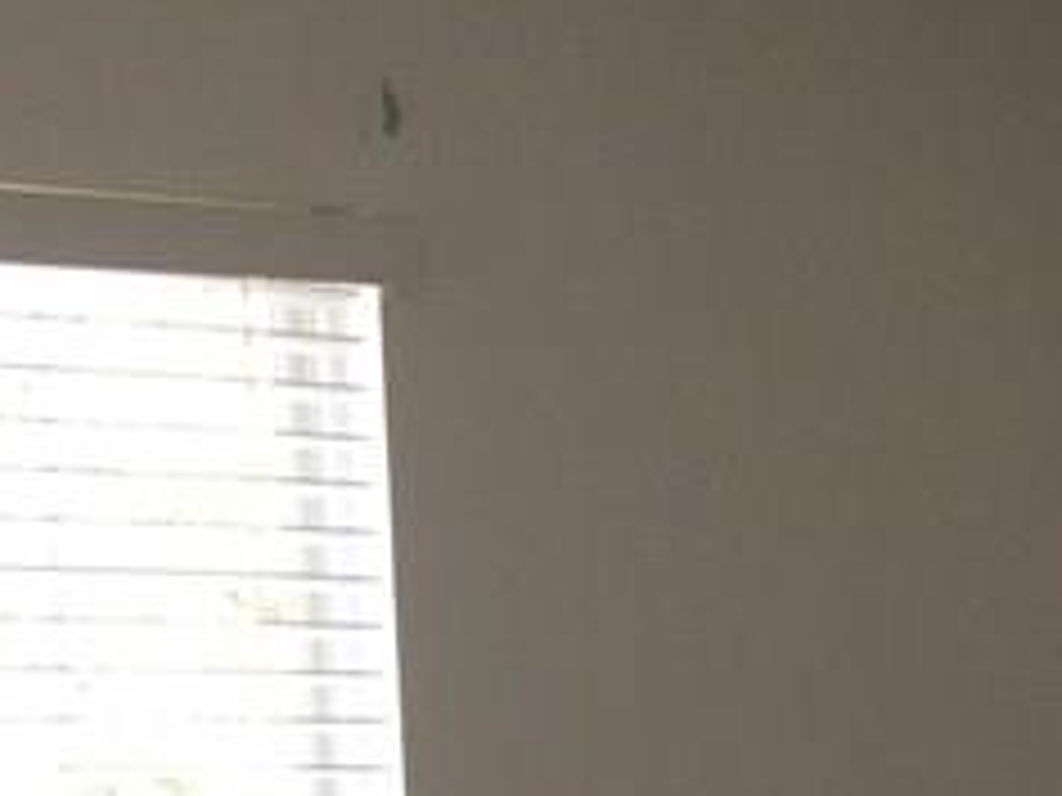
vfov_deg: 11.1
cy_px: 1318
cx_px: 1534
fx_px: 3866
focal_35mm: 126
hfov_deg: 14.7
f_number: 2.2
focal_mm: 4.15
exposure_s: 1/60
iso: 50
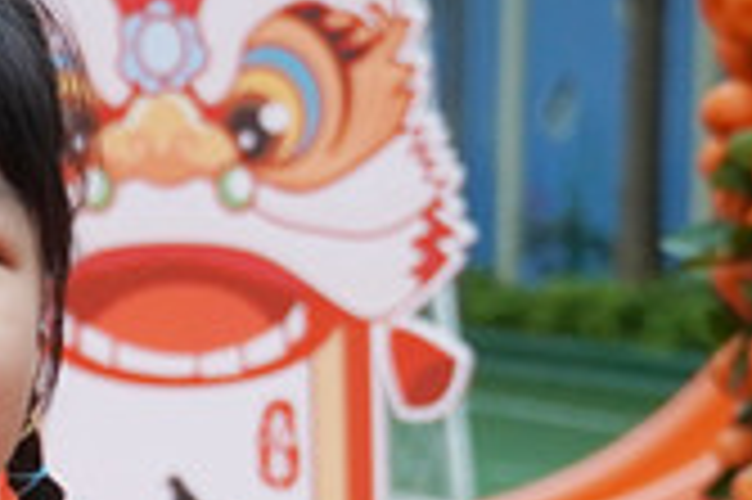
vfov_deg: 5.0
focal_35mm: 273
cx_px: -590
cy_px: 766
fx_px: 5704
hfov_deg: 7.3
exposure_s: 1/160
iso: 800
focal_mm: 39
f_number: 4.5
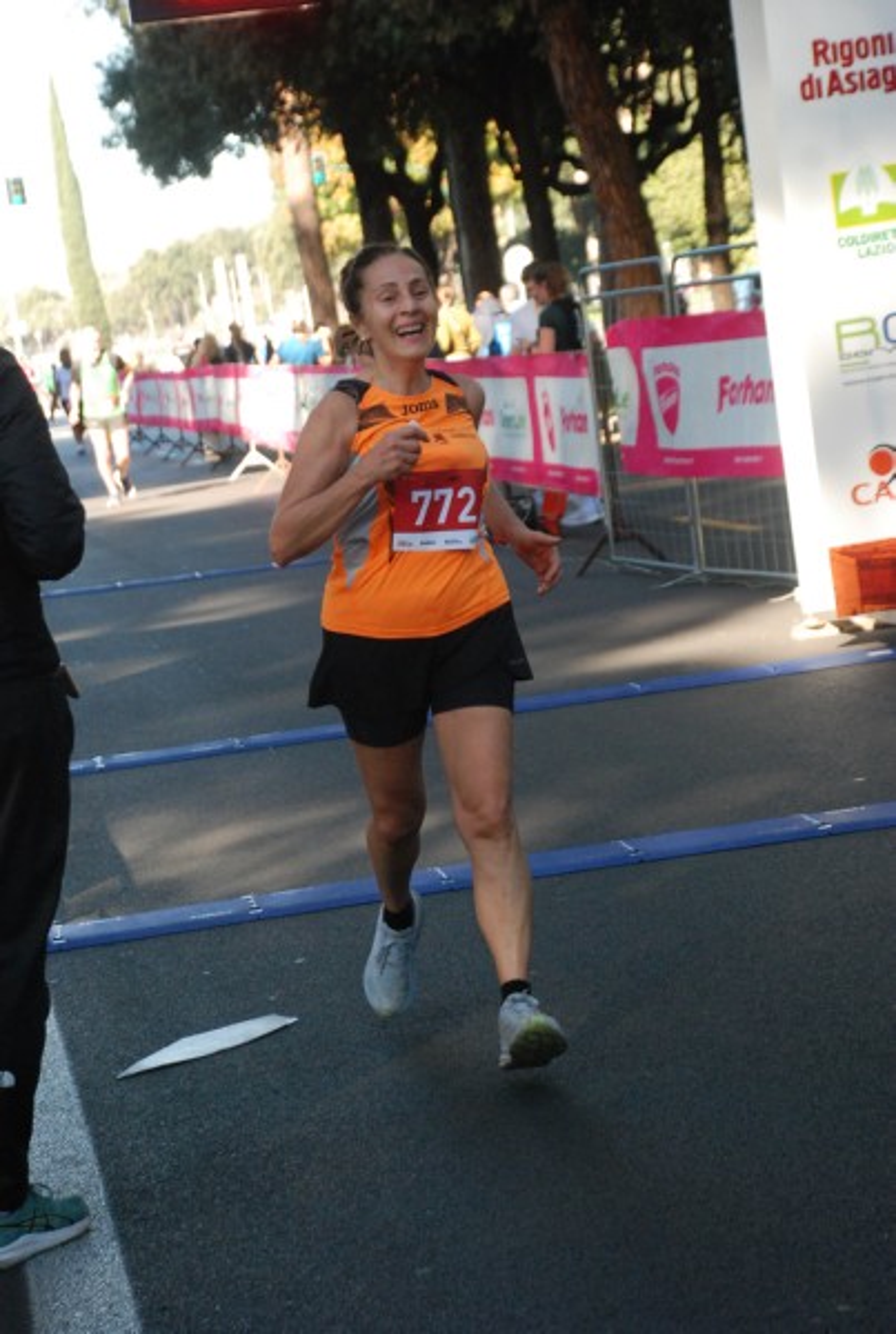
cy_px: 667
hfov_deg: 14.8
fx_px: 3454
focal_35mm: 93
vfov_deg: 21.9
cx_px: 448
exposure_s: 1/400
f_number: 5.3
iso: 1000
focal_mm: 62
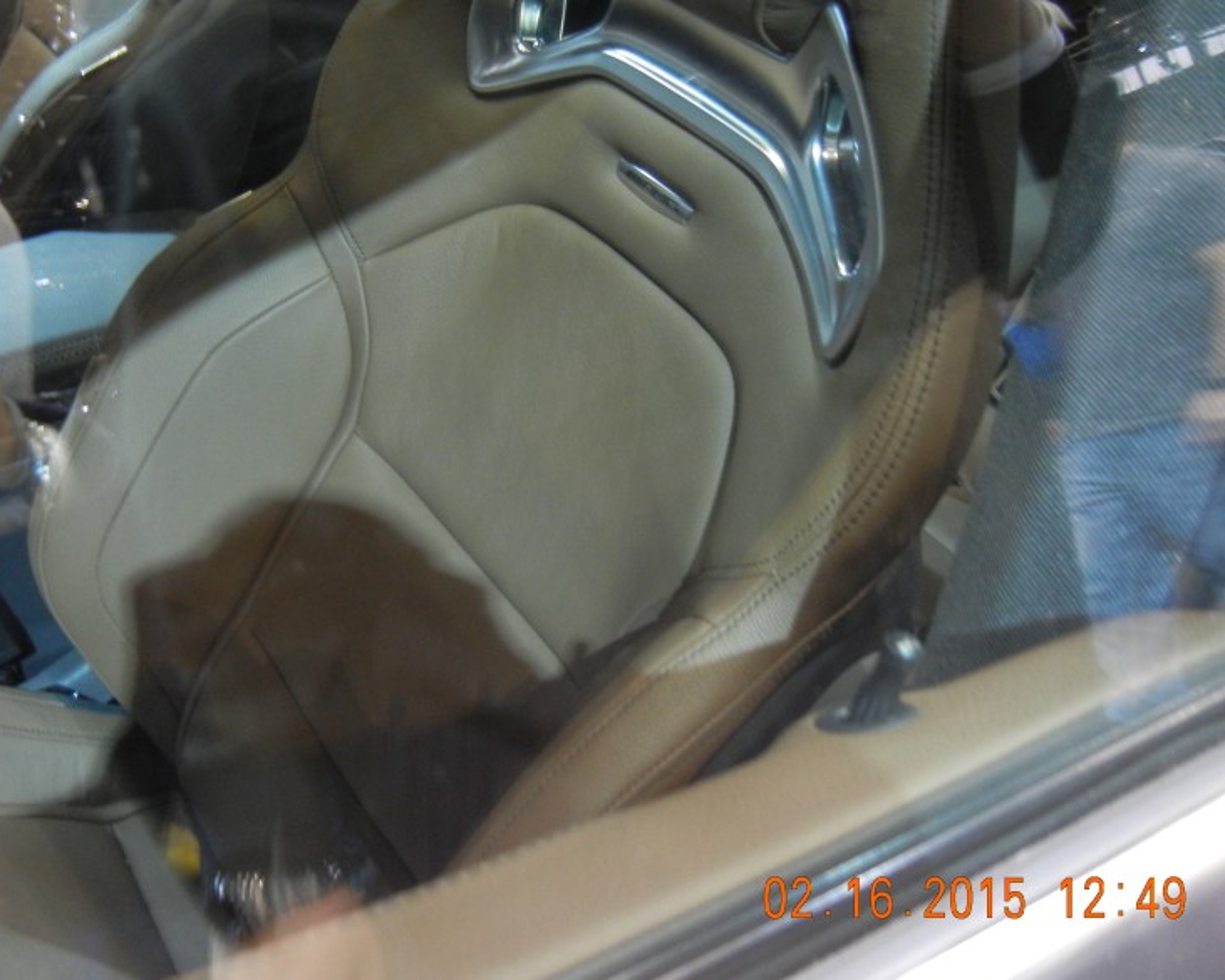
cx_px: 432
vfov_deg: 36.4
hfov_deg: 44.3
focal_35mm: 41
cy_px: 389
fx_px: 1487
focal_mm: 5.4
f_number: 3.5
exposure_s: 1/9.8
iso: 400
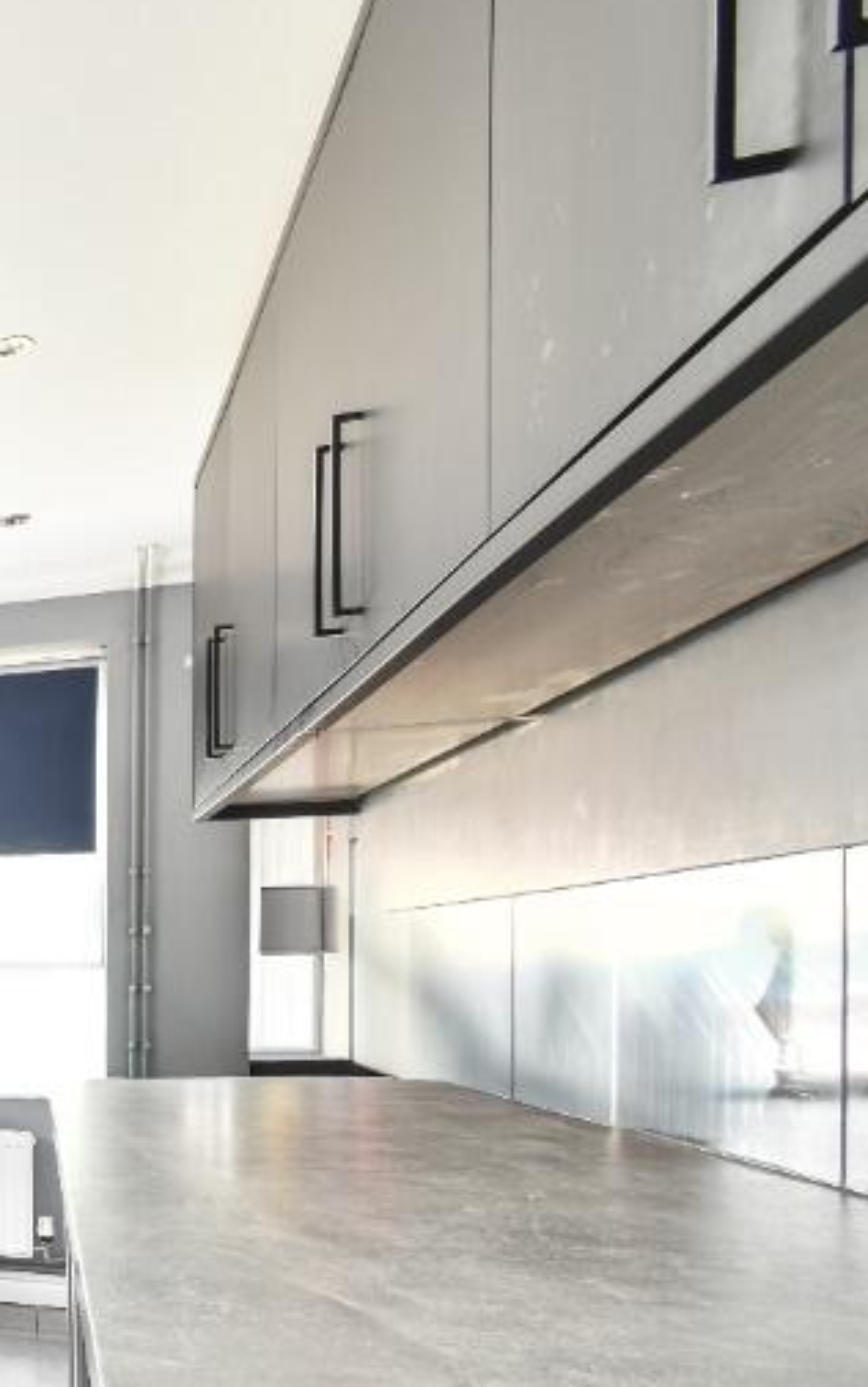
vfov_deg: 59.8
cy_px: 921
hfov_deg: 25.7
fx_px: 1172
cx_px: -530
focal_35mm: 31
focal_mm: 10
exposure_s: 1/2.5
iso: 200
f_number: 9
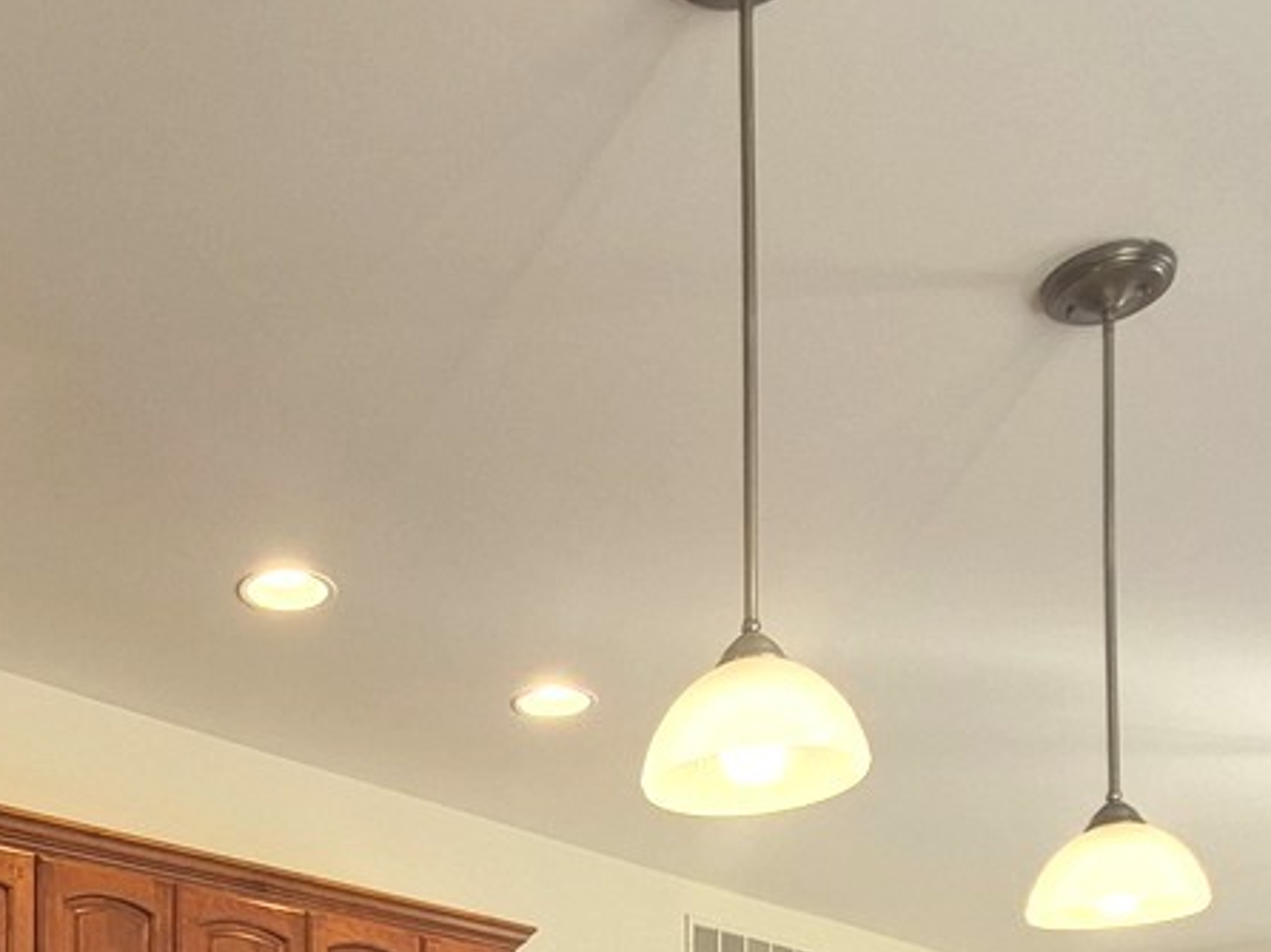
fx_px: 1541
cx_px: 328
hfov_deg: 43.5
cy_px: 1243
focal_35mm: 42
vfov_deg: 28.2
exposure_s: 1/60
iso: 50
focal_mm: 1.74
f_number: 2.2
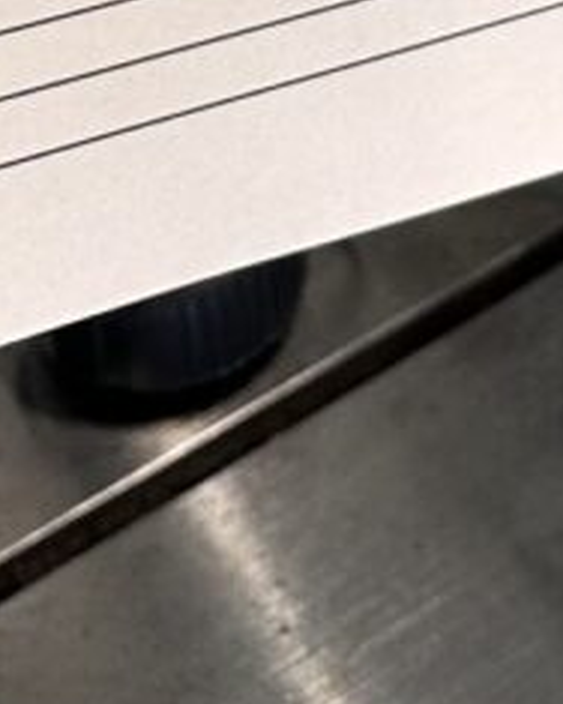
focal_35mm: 153
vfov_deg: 10.7
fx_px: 3187
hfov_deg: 9.7
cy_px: -986
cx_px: 946
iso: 64
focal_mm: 6.86
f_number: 1.78
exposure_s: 1/100
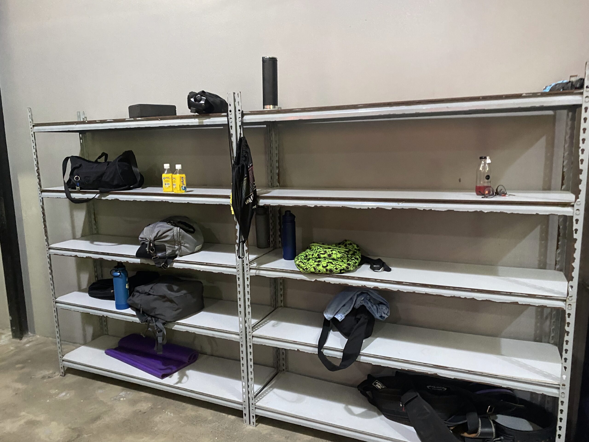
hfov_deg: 67.3
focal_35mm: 26
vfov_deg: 53.1
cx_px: 294
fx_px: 442
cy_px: 221
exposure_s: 1/30
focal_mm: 4.25
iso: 500
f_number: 1.8
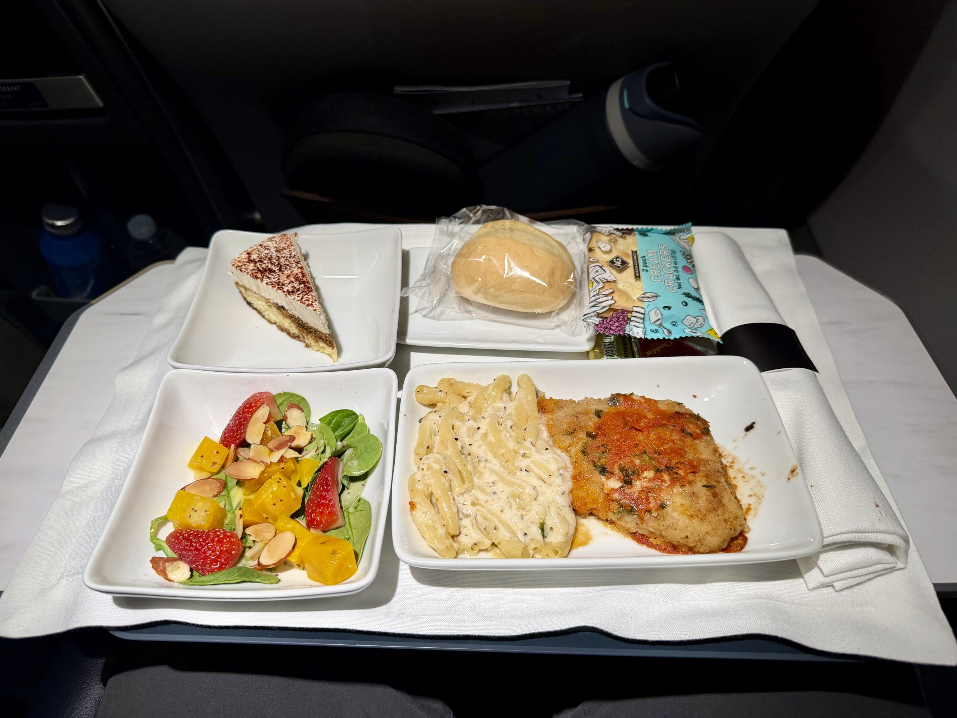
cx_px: 478
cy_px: 359
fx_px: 664
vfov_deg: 56.8
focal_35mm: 24
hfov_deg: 71.6
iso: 160
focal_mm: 6.76
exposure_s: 1/92
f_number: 1.78
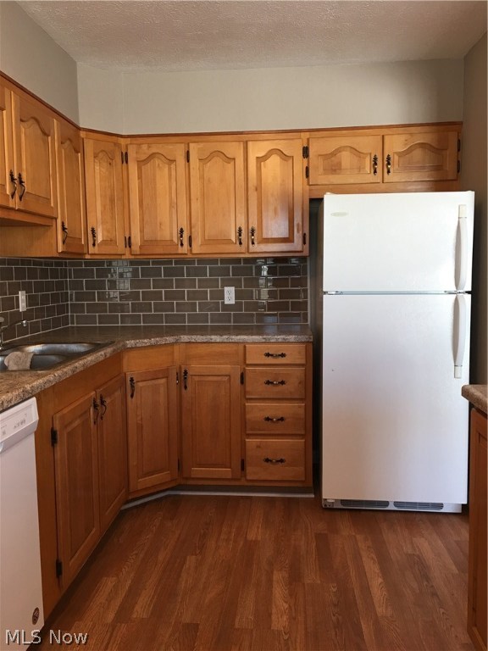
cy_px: 326
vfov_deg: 61.7
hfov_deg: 48.2
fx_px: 545
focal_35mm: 29
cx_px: 244
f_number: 2.2
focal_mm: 4.15
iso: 25
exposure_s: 1/30
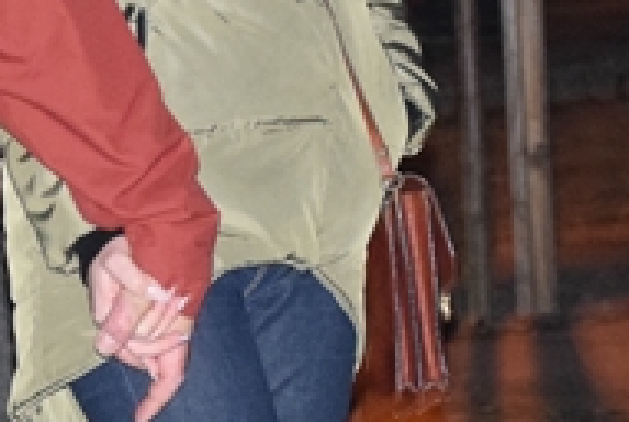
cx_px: -402
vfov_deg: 4.1
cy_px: -33
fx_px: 5880
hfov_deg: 6.0
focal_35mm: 336
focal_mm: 55
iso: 3200
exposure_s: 1/60
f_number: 4
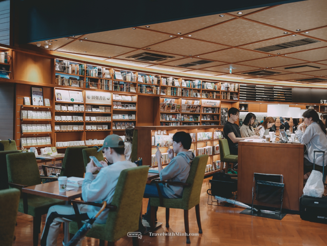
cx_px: 164
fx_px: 340
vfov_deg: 39.7
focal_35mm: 36
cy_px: 123
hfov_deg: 51.4
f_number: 2.8
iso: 800
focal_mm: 45
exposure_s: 1/75
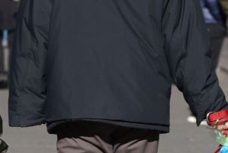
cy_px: 146
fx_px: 3556
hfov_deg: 3.7
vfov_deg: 2.5
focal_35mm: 561
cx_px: -111
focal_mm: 164
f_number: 8
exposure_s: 1/250
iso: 100
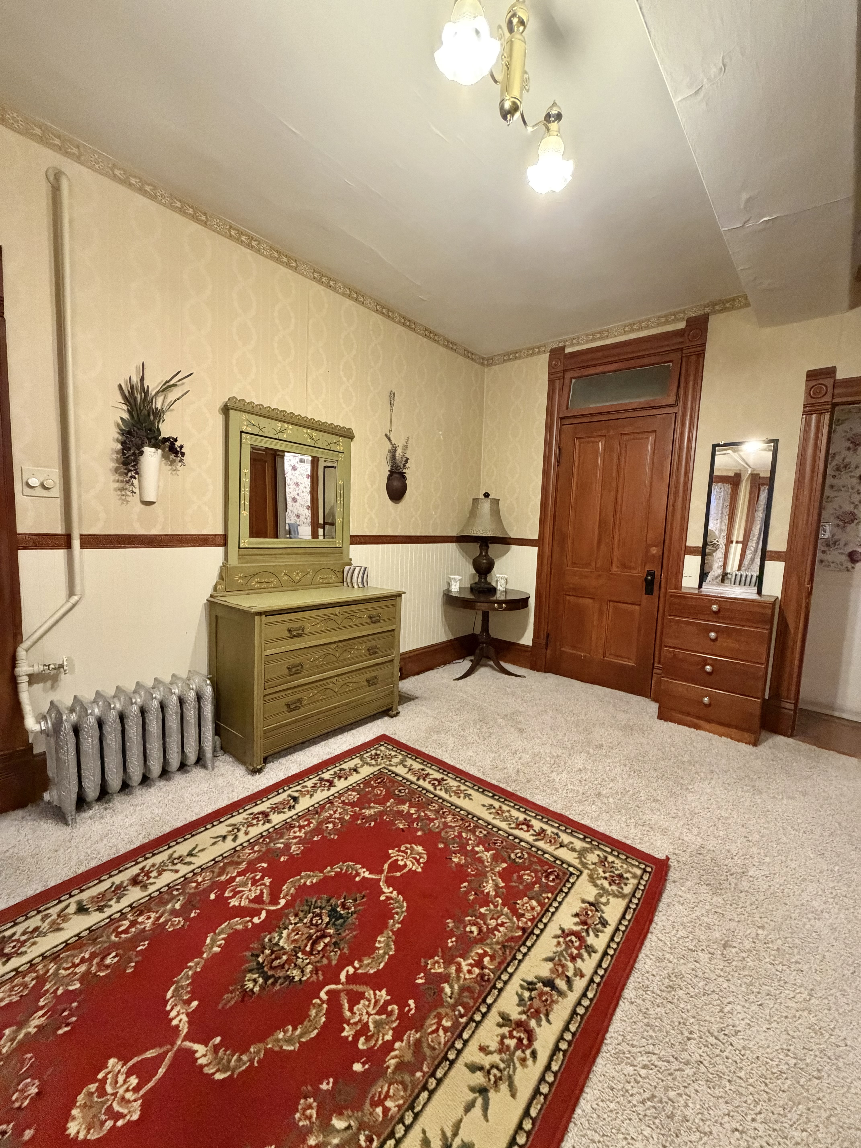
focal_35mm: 14
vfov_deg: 102.1
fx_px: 464
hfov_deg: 85.7
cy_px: 574
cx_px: 430
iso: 1000
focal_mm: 2.22
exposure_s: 1/60
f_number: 2.2
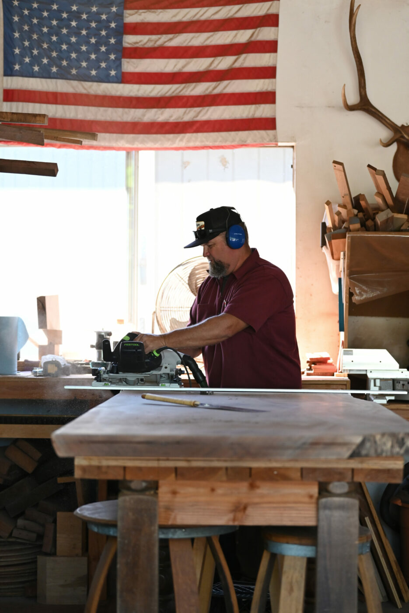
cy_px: 306
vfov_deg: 25.3
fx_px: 1362
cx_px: 204
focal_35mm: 80
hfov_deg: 17.1
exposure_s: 1/640
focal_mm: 80
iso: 1600
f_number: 2.8
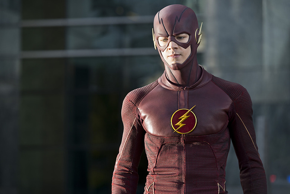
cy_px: 97
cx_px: 145
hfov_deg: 12.1
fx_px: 1369
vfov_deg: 8.1
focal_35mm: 170
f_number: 5
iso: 200
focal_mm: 170
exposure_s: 1/200
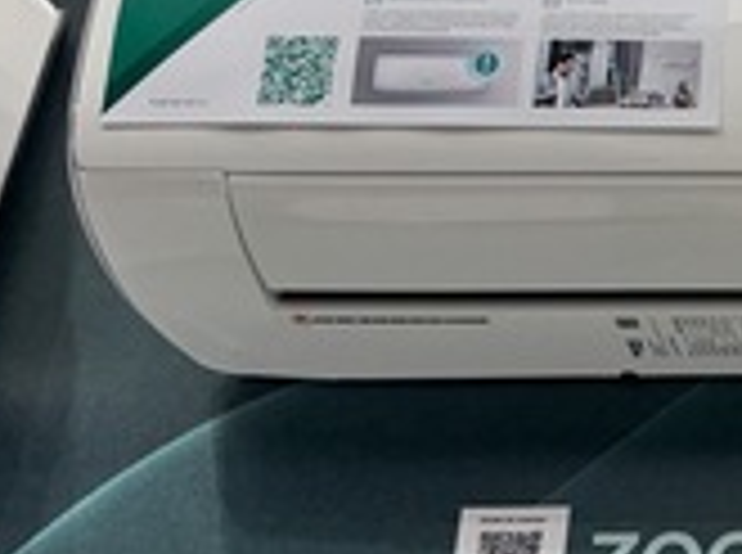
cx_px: 985
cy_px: 77
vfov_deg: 20.6
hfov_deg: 24.1
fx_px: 1497
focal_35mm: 70
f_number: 1.78
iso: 64
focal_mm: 6.76
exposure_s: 1/100
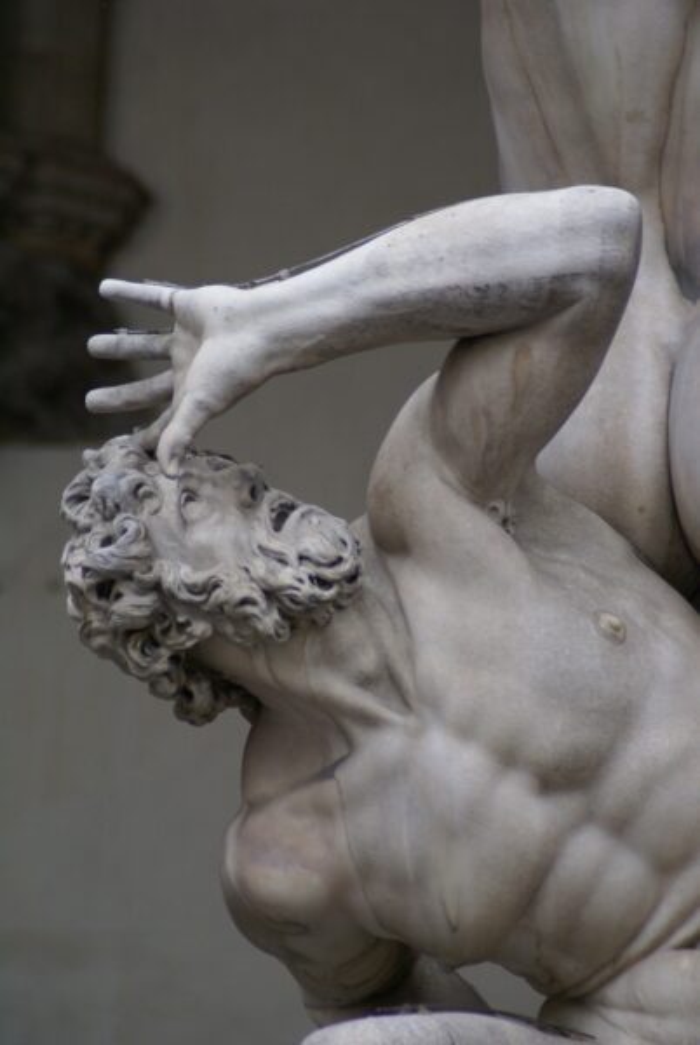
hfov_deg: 5.7
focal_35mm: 240
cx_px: 350
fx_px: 6975
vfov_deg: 8.6
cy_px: 522
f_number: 4.5
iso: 400
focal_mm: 160
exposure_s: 1/250
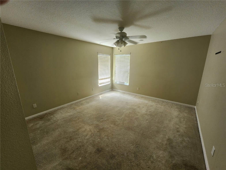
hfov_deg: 106.2
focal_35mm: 13
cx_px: 113
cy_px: 85
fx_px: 85
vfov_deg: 89.9
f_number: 2.2
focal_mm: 2.2
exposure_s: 1/60
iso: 125
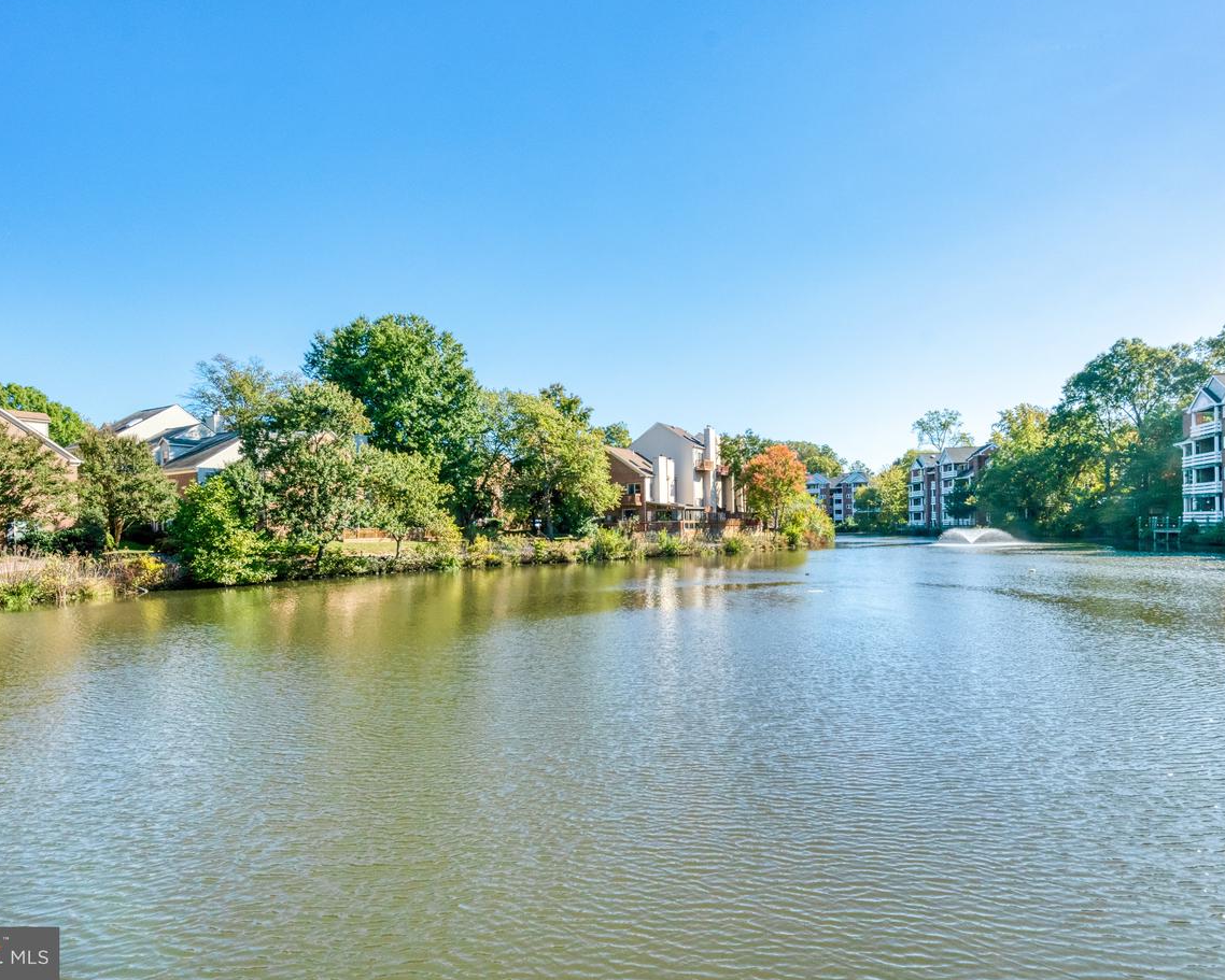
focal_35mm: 19
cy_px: 465
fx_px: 689
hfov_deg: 83.1
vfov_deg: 70.8
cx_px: 666
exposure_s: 1/2000
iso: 1250
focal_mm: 16
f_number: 8
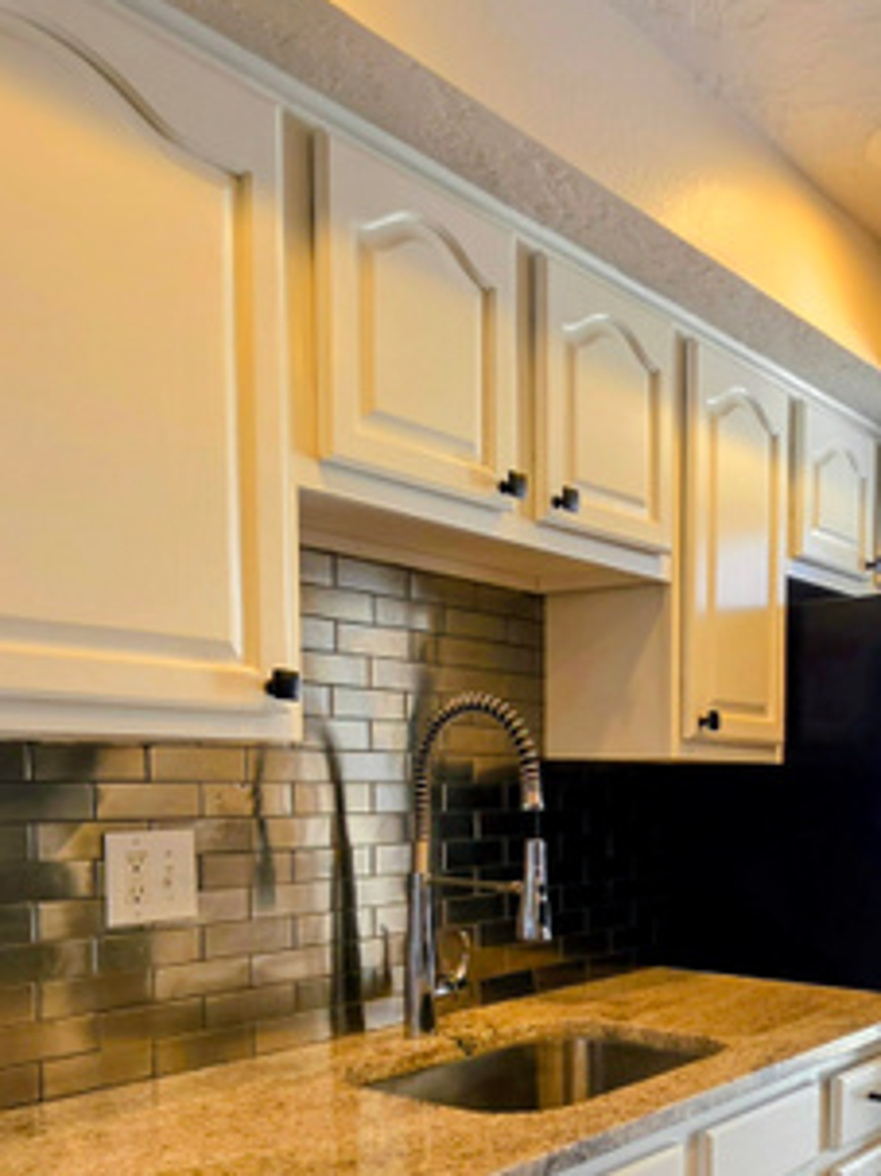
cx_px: 734
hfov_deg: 40.7
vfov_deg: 53.4
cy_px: 850
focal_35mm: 33
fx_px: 1121
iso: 32
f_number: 1.9
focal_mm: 2.2
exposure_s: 1/120
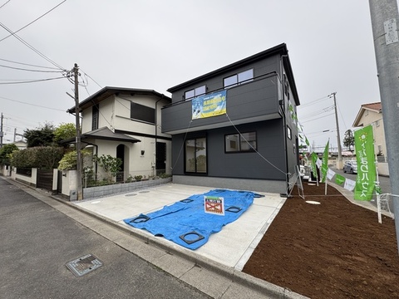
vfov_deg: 85.7
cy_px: 150
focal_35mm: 14
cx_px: 200
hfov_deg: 102.1
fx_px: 161
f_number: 2.2
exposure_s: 1/263
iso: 40
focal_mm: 2.22
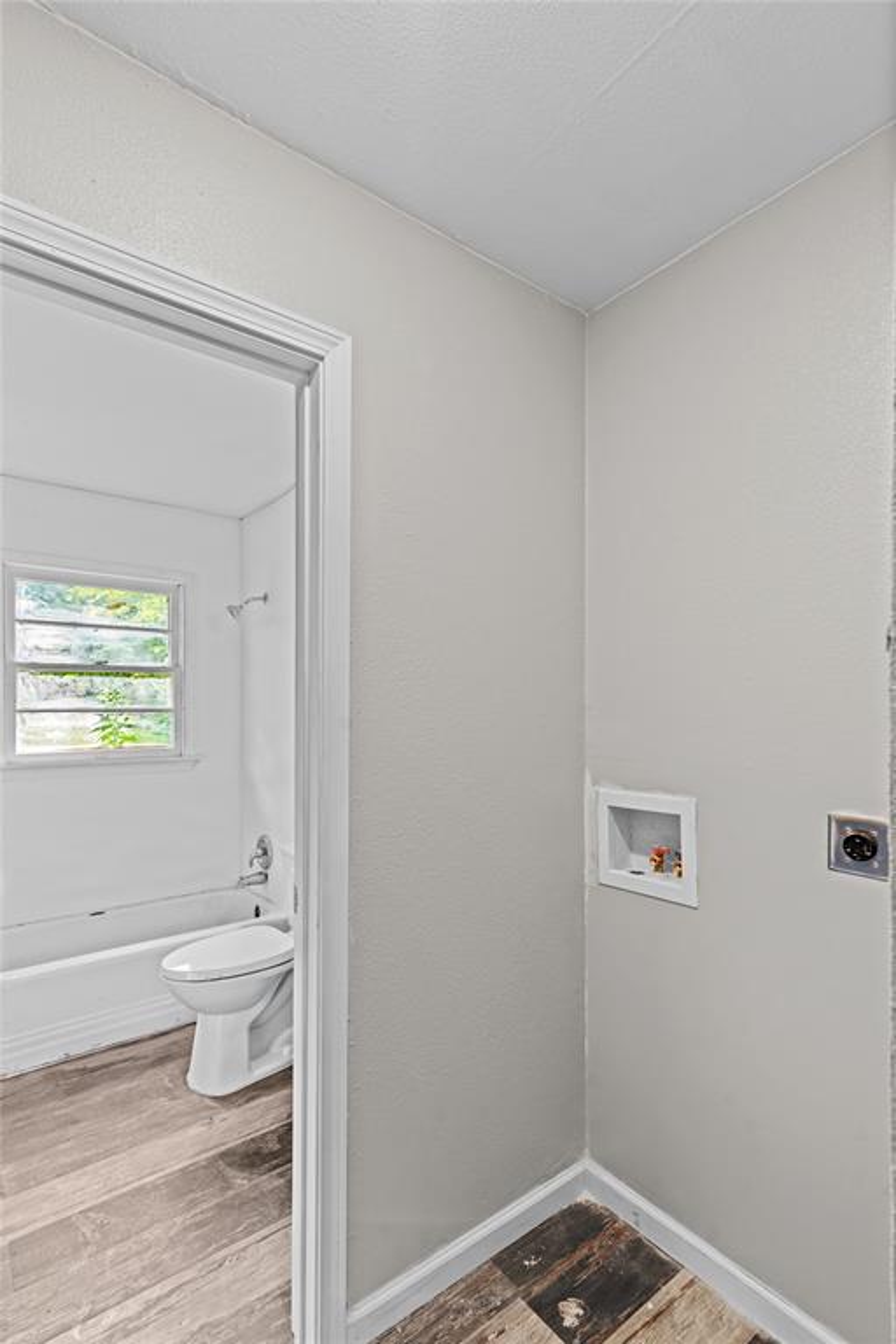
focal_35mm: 16
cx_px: 448
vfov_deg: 96.7
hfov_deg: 73.7
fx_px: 597
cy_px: 672
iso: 400
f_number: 7.1
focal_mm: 16
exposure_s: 1/2.5
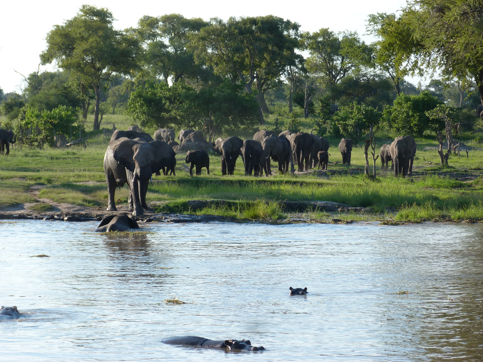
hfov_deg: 12.3
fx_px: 2246
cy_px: 181
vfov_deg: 9.2
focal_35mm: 161
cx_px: 242
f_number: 4.5
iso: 80
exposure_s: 1/250
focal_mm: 29
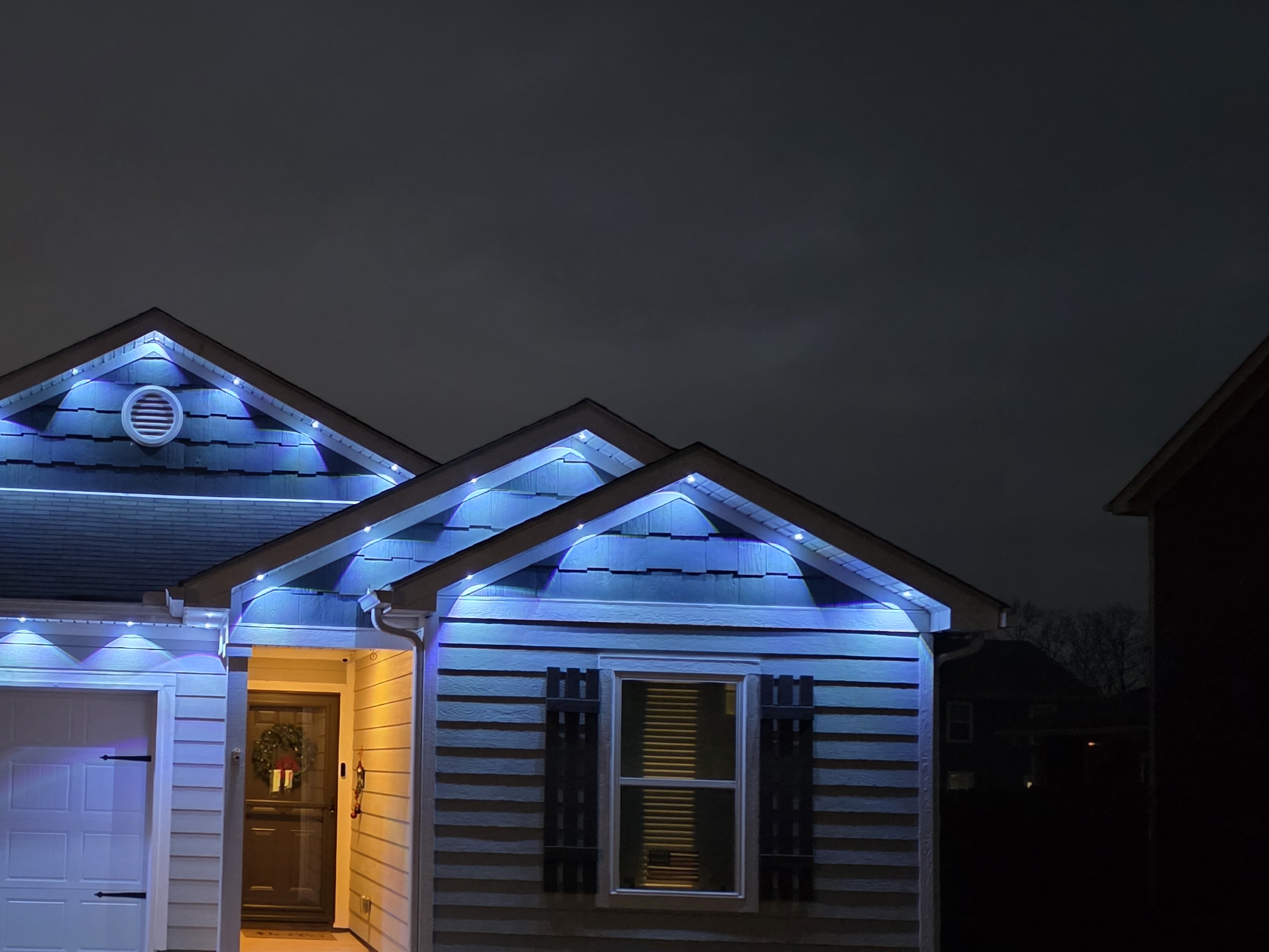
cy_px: 643
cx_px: 195
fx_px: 1576
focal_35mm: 43
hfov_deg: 41.3
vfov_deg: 33.3
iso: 1250
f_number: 1.7
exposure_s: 1/30
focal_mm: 6.3
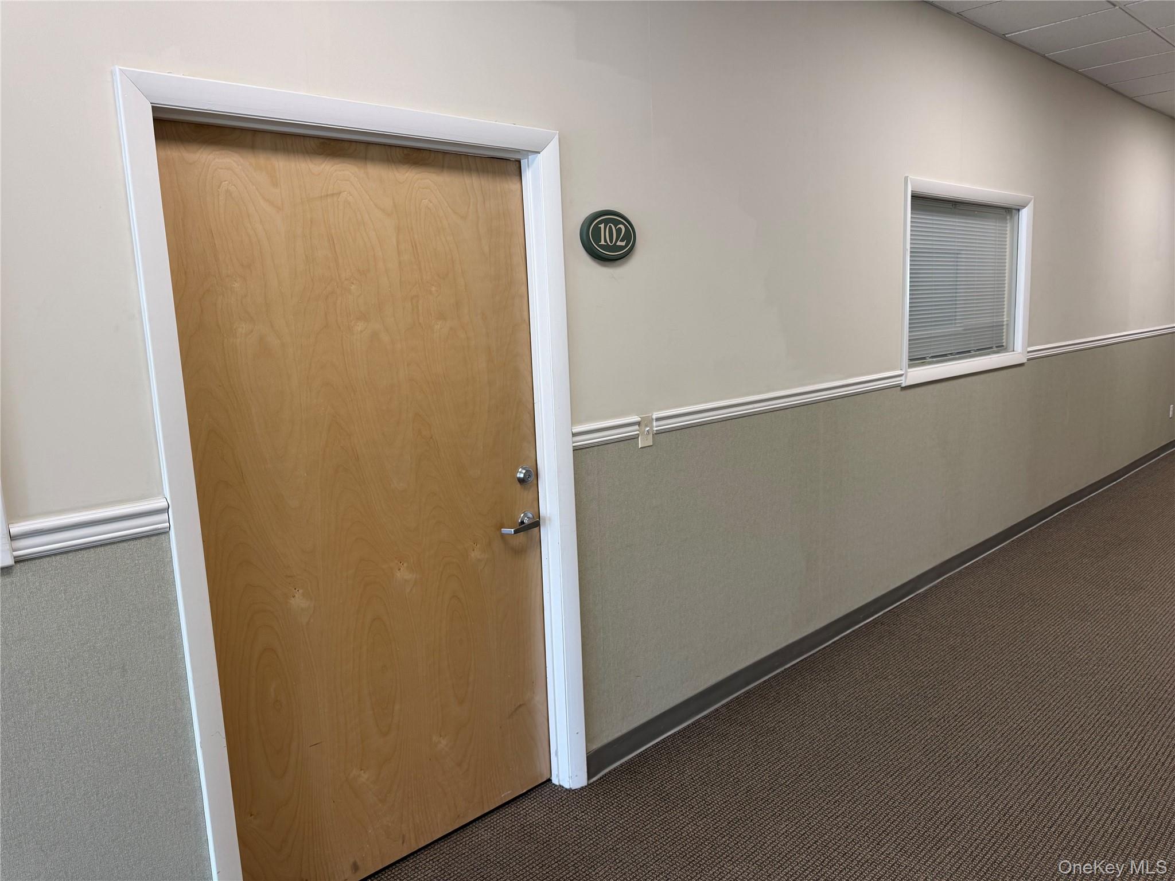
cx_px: 588
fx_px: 815
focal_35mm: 24
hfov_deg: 71.6
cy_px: 440
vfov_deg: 56.8
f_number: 1.78
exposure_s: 1/120
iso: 100
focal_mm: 6.76
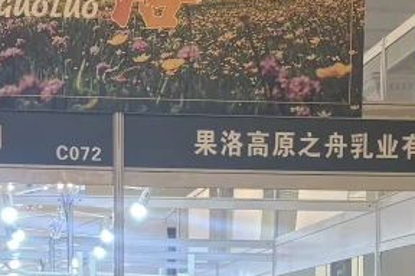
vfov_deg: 9.5
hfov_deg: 15.2
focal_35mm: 135
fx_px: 1556
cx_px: 219
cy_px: 535
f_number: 1.6
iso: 64
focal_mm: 5.96
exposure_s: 1/50
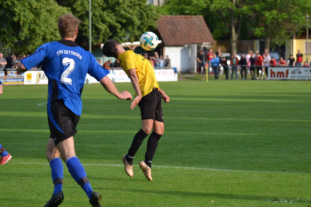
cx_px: 156
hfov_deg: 10.2
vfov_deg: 6.8
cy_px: 104
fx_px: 1749
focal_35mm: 202
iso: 400
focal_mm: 135
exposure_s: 1/800
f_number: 4.5
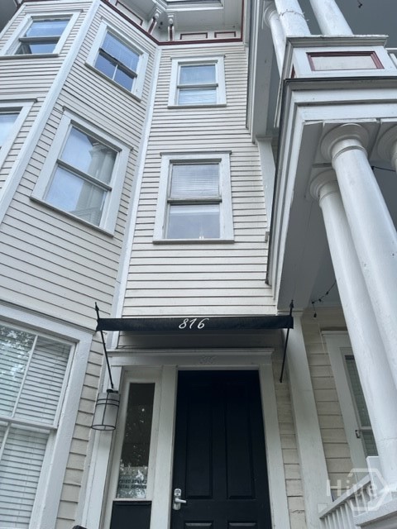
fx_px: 398
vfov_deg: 67.3
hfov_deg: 53.1
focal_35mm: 26
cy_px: 264
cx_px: 198
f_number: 1.6
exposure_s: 1/804
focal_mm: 5.1
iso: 50
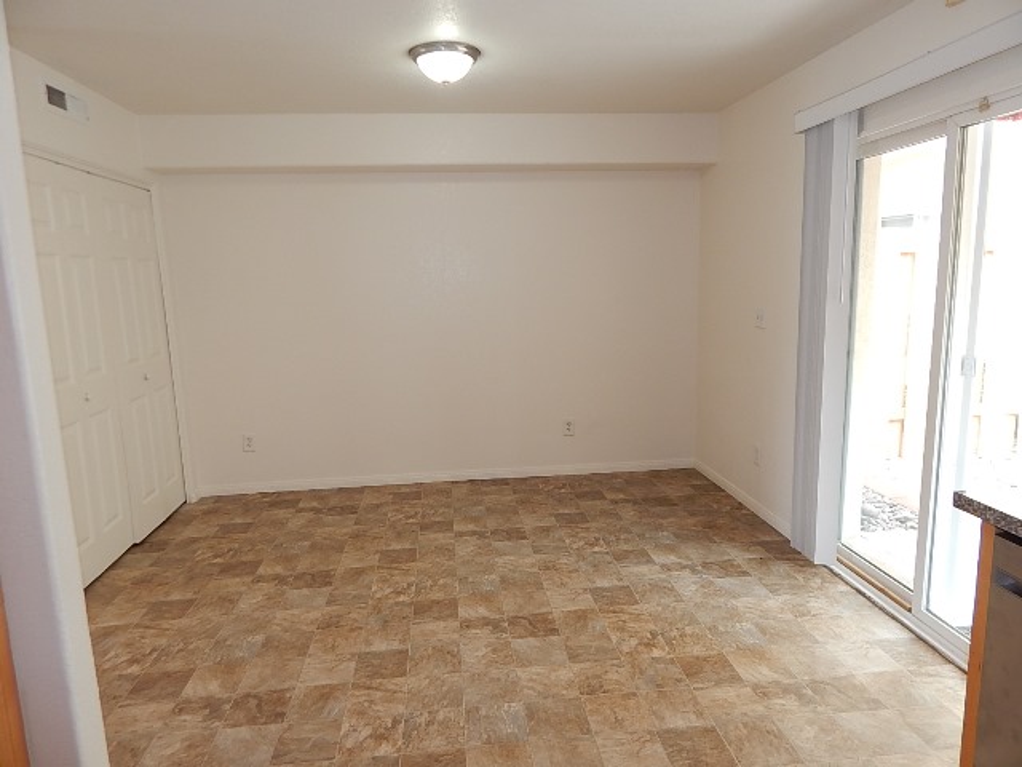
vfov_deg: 61.1
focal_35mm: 22
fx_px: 650
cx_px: 511
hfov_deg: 76.4
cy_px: 384
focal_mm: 4
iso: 125
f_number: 3
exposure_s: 1/30
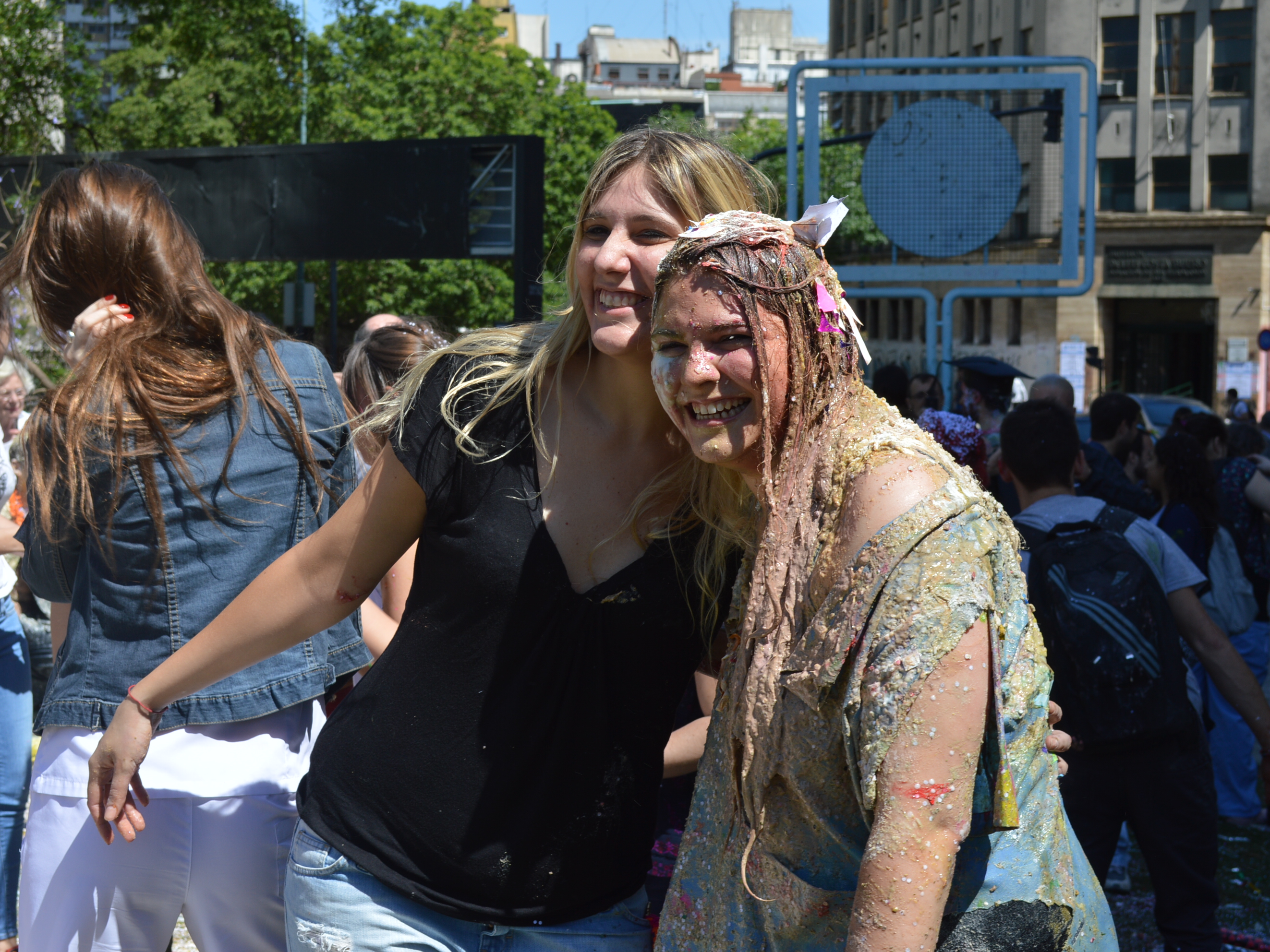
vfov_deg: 24.8
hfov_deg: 32.7
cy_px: 477
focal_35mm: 59
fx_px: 2165
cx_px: 568
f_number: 7.1
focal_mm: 36
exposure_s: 1/200
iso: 100
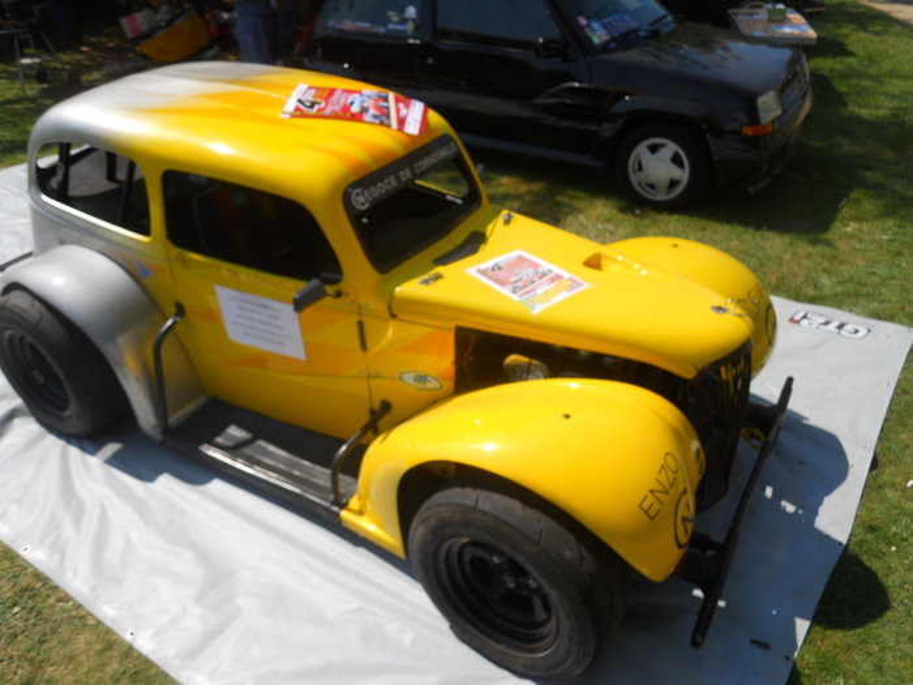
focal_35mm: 28
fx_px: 739
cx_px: 456
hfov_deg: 63.4
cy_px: 342
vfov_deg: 49.7
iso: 80
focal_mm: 5
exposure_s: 1/500
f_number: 5.4
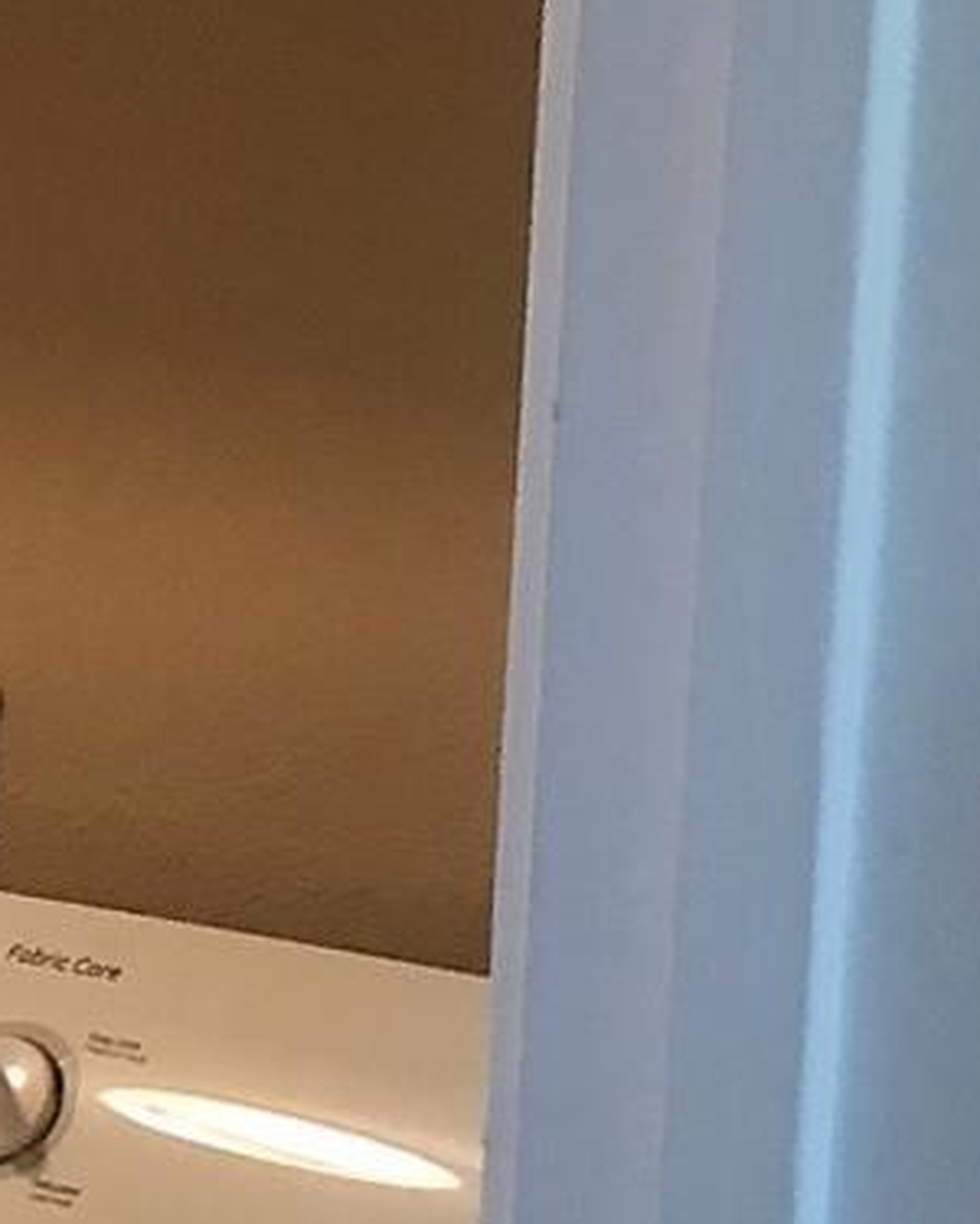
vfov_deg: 12.7
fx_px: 5475
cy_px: 852
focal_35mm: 151
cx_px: -1068
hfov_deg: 9.5
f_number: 2.2
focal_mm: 4.15
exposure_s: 1/30
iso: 50
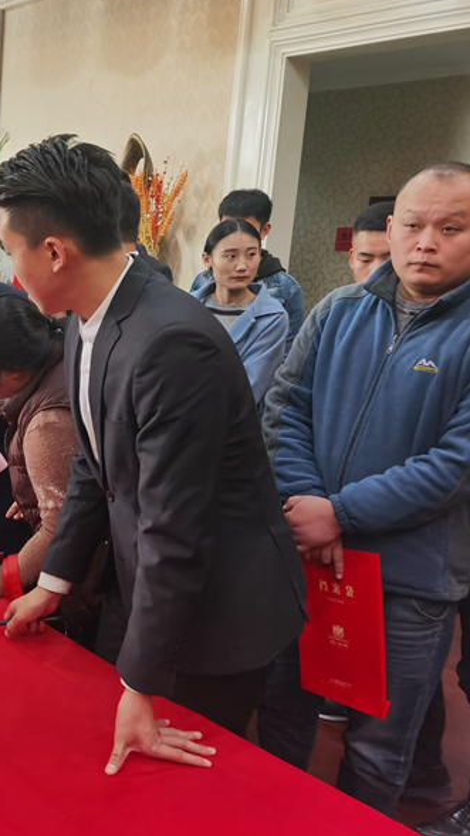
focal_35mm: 40
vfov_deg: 50.5
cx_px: -51
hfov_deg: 27.2
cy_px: 417
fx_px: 886
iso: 160
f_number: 1.6
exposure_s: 1/100
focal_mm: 5.56
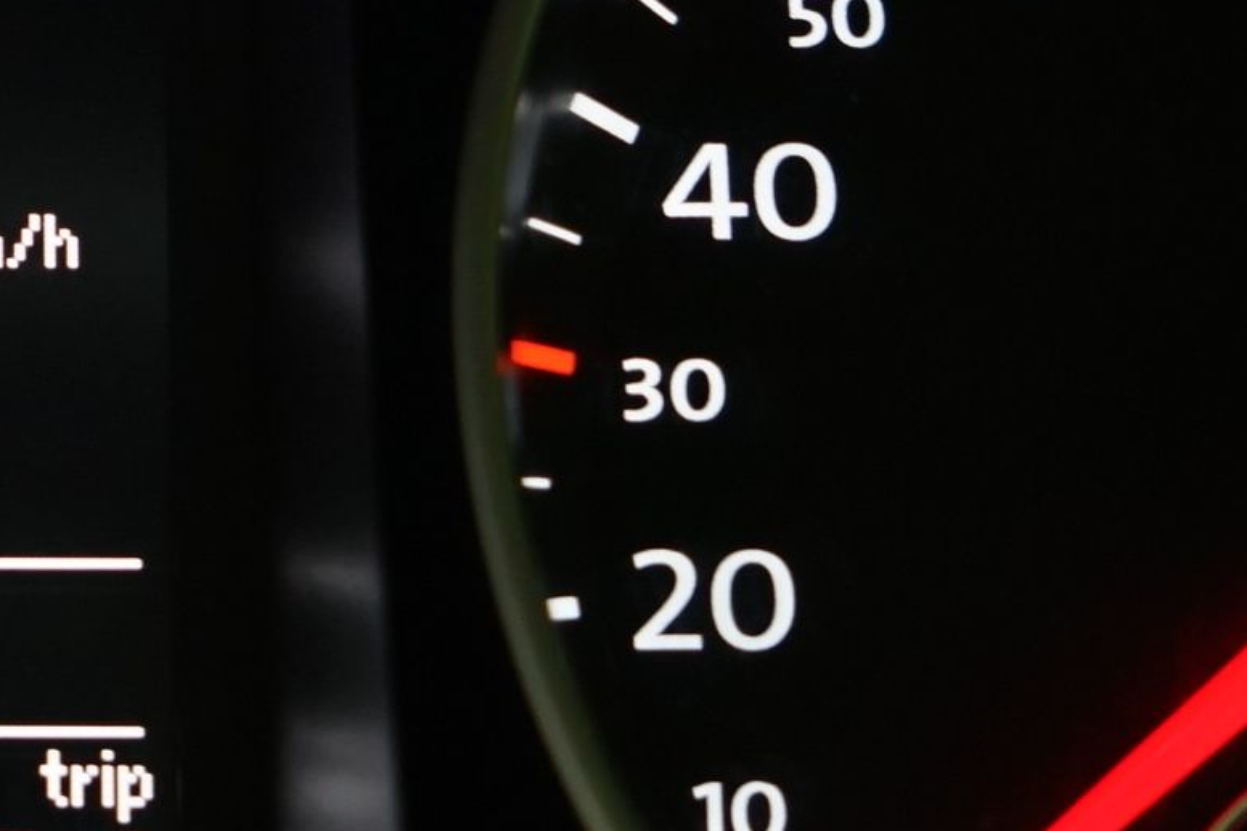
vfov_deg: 9.9
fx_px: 4744
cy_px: -66
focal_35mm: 137
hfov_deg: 14.6
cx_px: -196
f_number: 4.5
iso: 800
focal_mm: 27
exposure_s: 1/20
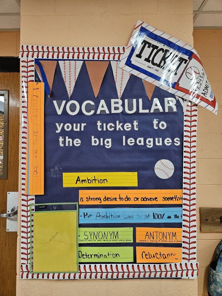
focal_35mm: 23
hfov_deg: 58.9
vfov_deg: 73.9
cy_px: 148
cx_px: 111
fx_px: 197
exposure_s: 1/50
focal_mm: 5.4
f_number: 1.8
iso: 100
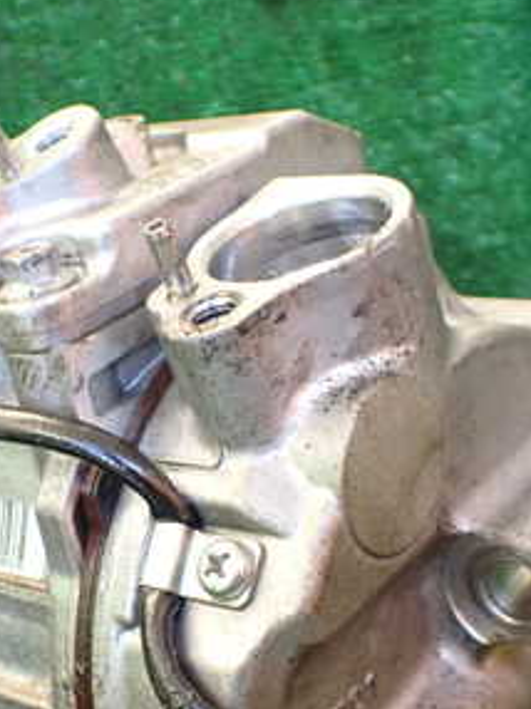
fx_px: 1290
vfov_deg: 30.4
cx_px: 129
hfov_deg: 23.0
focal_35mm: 63
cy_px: 498
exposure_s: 1/125
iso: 500
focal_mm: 5.4
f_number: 2.3
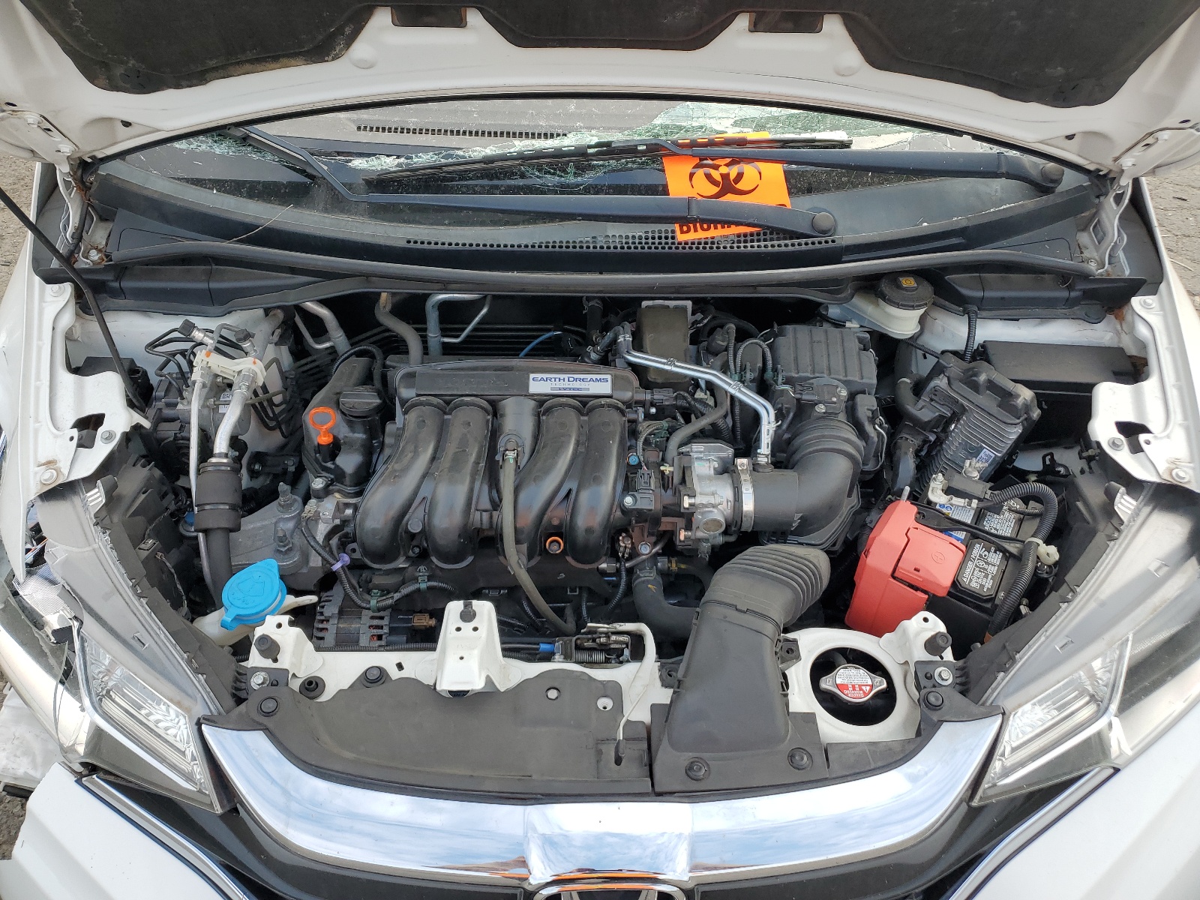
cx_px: 600
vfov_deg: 53.1
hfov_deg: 67.3
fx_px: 901
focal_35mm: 26
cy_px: 450
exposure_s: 1/667
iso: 50
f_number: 1.5
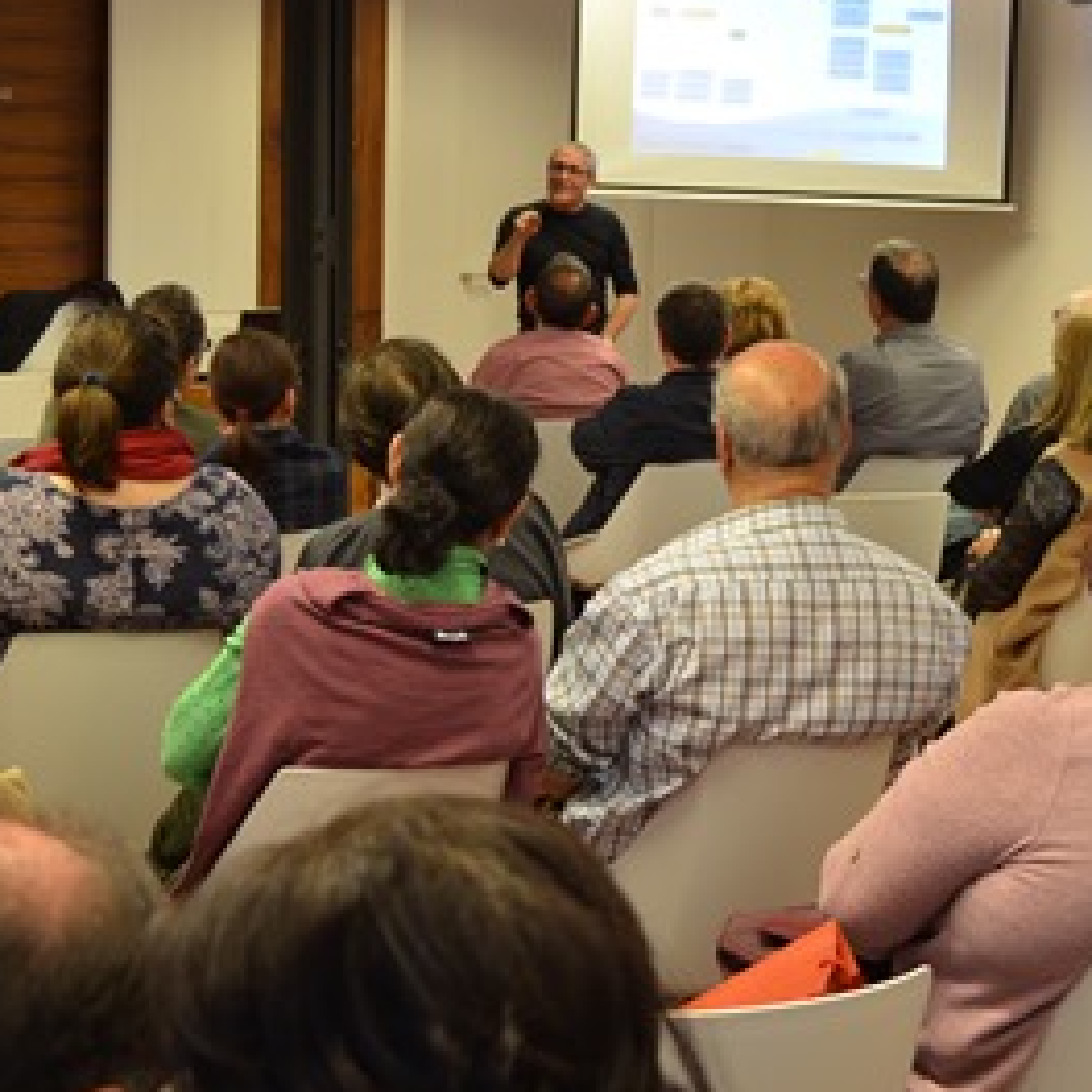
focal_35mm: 71
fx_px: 2535
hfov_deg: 24.3
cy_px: 455
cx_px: 641
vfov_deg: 24.3
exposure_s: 1/60
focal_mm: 23
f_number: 4
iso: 560
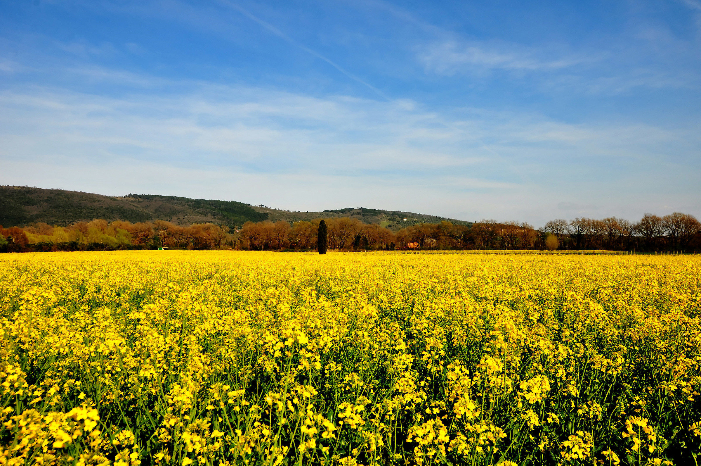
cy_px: 233
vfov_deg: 43.5
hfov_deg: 62.0
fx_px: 583
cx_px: 350
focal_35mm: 30
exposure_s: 1/320
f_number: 11
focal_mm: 20
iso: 200
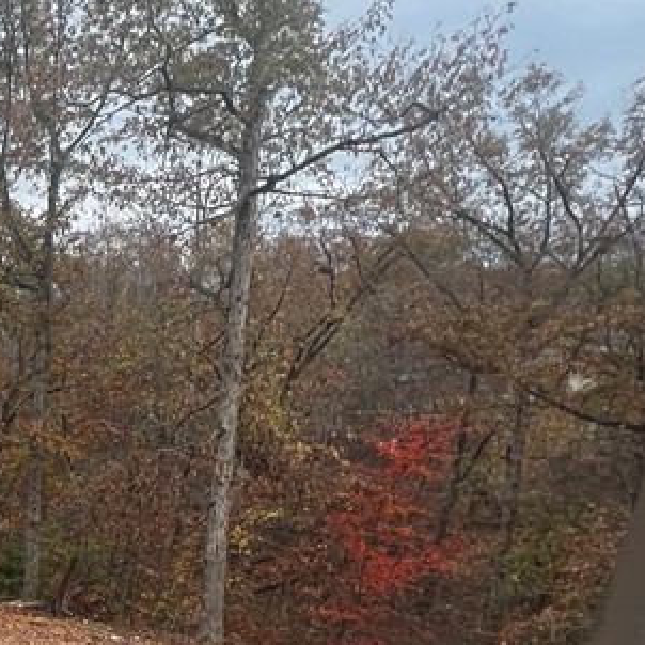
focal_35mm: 39
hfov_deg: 28.2
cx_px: -322
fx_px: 822
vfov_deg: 39.4
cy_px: 596
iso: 32
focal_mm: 1.57
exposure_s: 1/120
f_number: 1.8
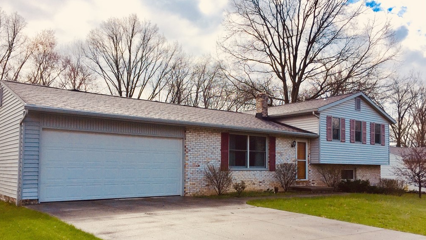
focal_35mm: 32
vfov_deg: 36.4
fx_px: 362
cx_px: 211
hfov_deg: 61.0
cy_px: 154
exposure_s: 1/2326
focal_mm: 4.15
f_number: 2.2
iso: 32
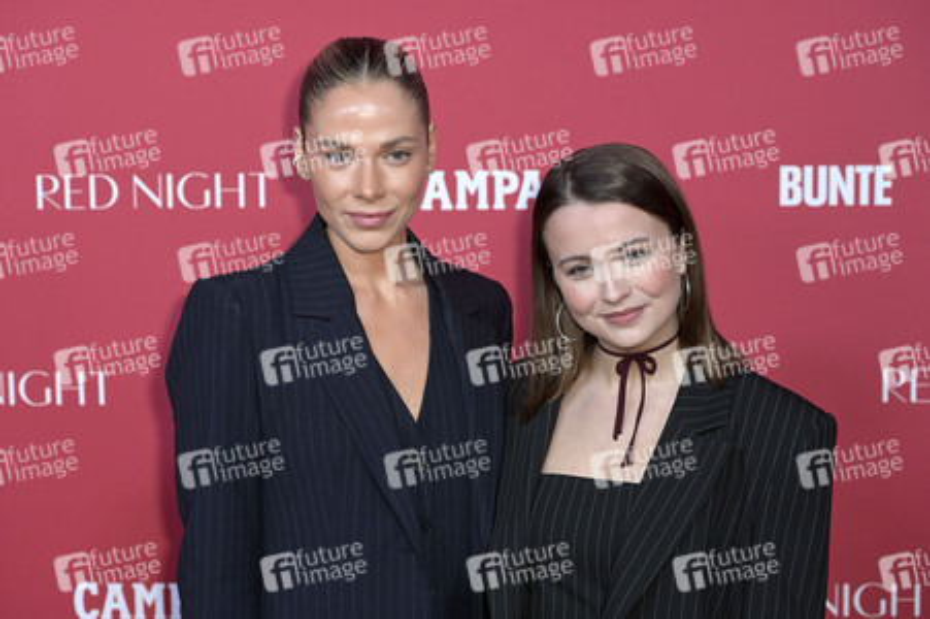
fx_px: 2530
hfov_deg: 20.8
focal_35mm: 98
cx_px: 465
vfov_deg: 13.9
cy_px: 310
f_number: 5
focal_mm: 98
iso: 1600
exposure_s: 1/400
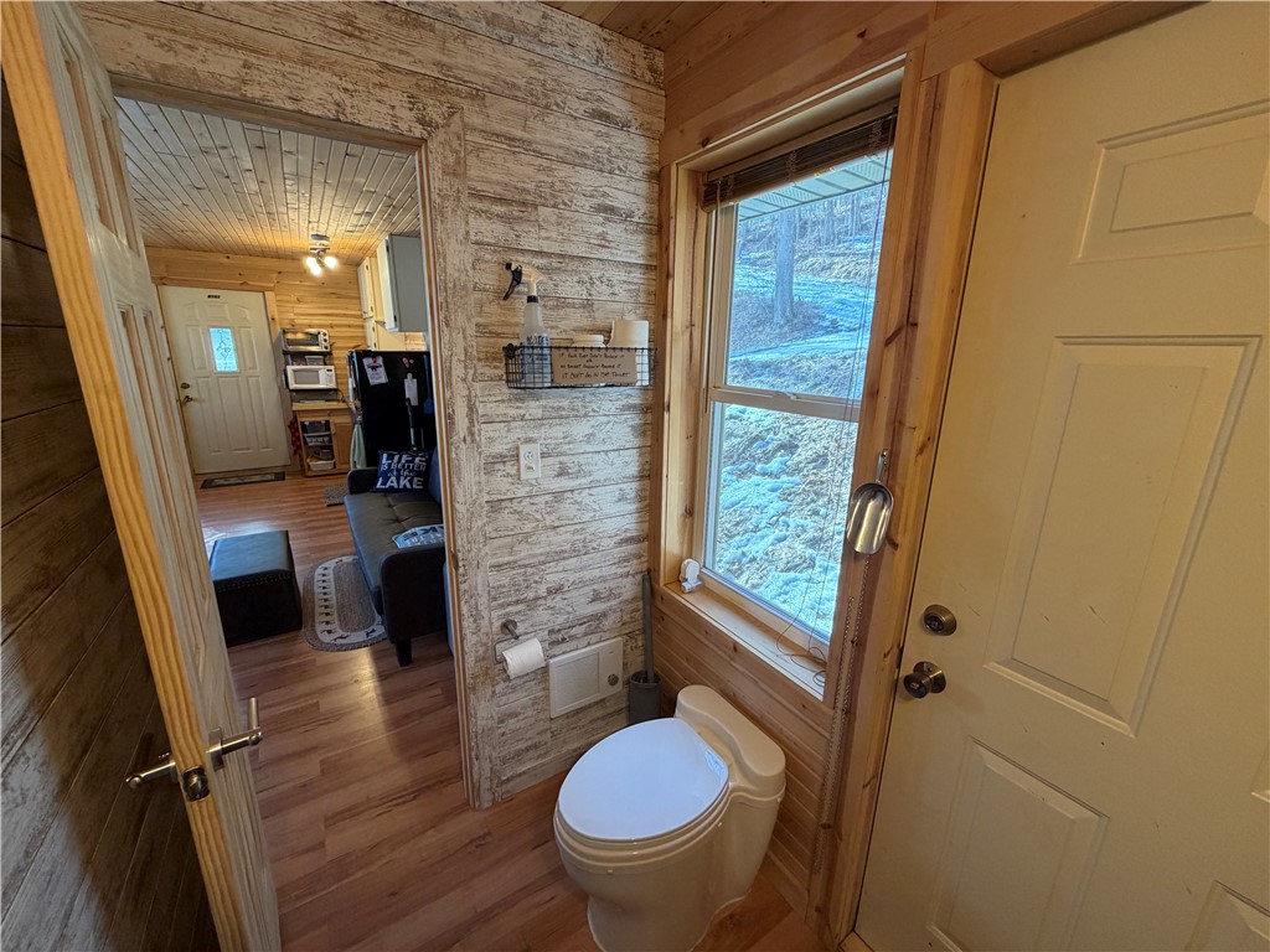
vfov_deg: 85.7
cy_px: 476
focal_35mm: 14
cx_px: 635
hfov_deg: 102.1
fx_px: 514
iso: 200
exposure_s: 1/60
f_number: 2.2
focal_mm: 2.22
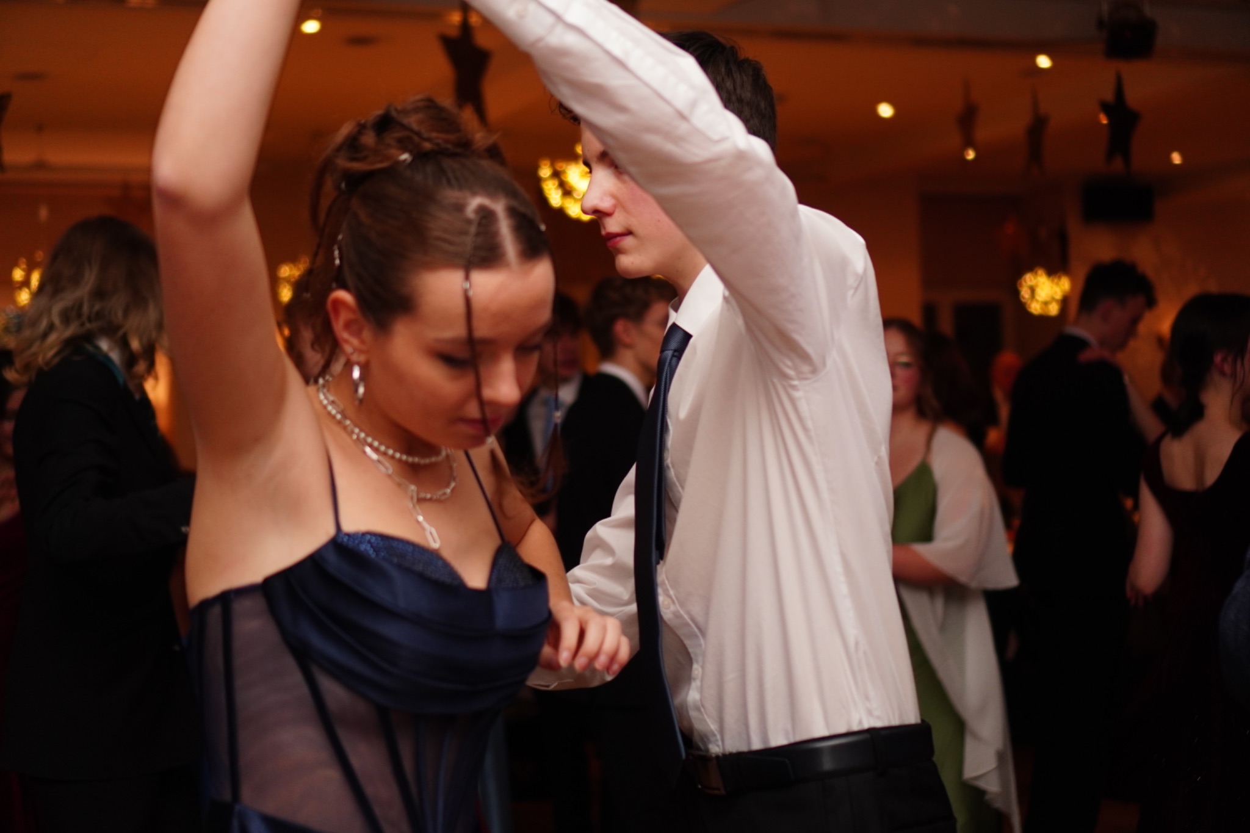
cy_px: 416
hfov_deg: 37.9
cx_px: 625
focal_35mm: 52
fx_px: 1823
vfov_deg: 25.7
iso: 640
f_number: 1.8
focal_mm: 35
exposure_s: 1/160
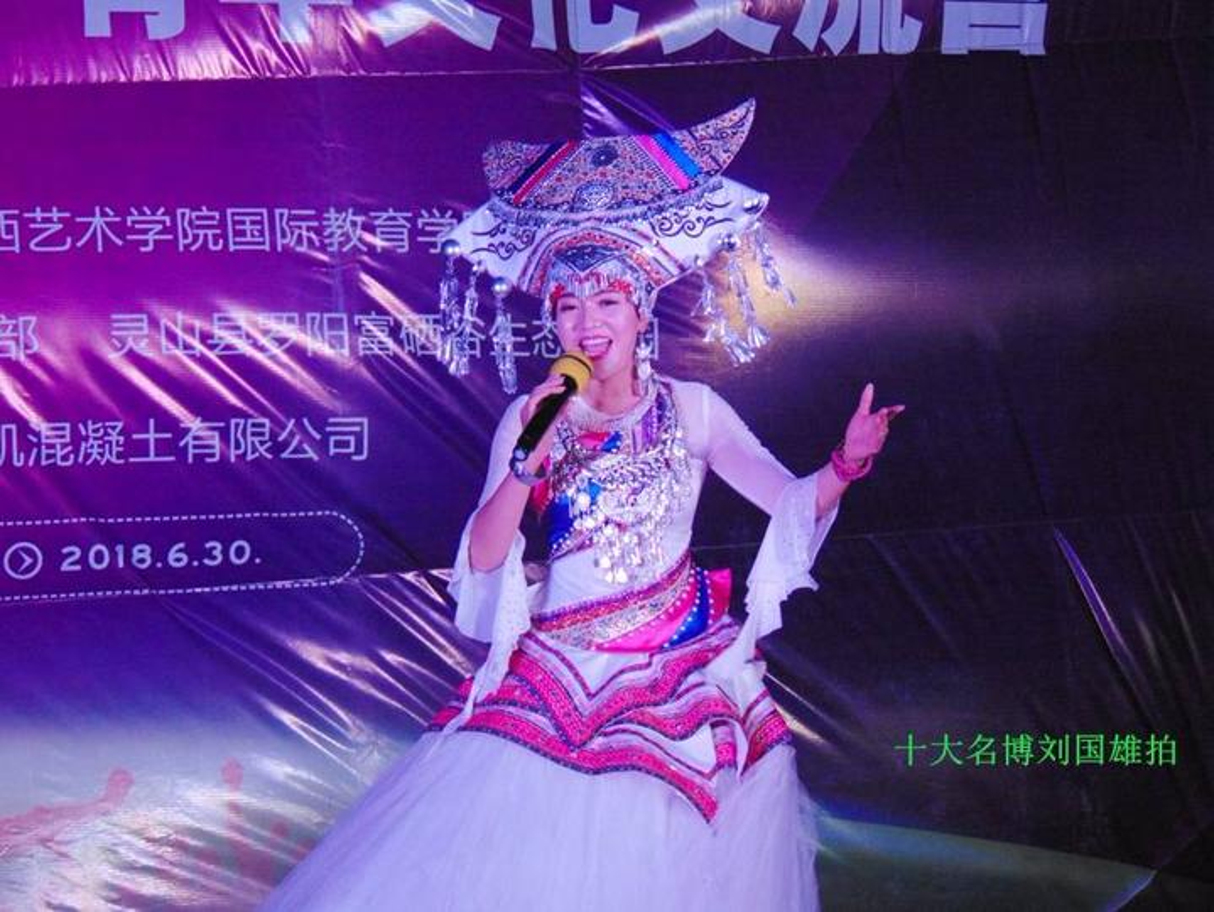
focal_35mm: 164
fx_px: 5754
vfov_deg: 9.1
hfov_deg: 12.0
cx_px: 607
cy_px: 456
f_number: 4
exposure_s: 1/125
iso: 400
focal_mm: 29.5
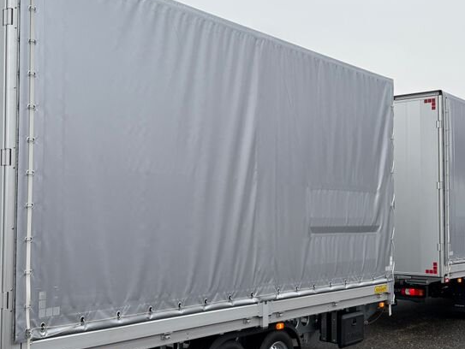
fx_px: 659
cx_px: 192
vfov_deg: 29.7
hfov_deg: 38.8
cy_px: 182
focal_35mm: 49
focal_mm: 5.96
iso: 50
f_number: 1.6
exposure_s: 1/472
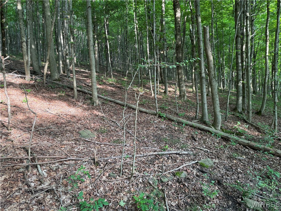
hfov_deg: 71.6
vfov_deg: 56.8
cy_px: 106
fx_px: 195
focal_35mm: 24
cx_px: 140
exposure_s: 1/104
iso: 200
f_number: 1.78
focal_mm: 6.76
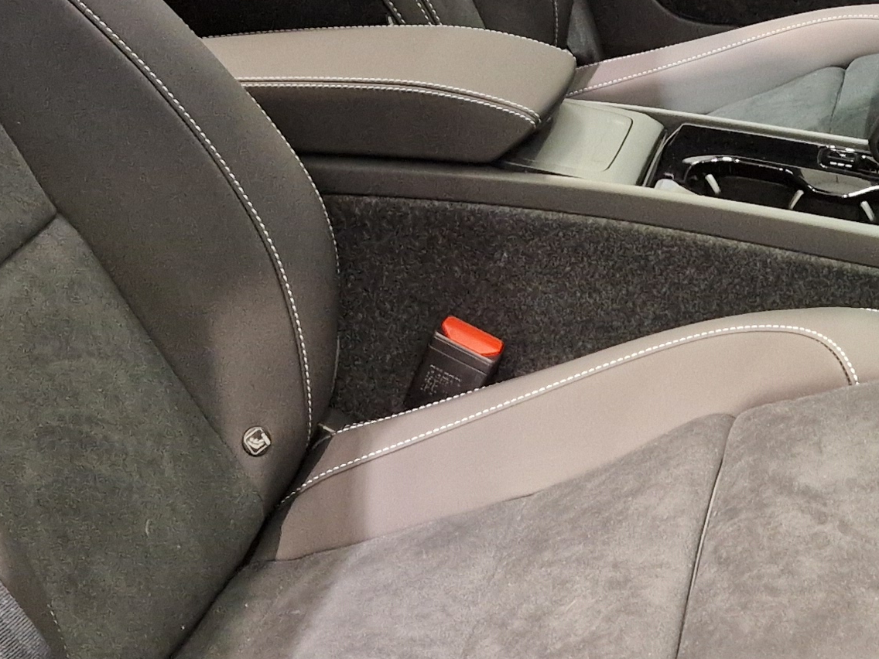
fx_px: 2057
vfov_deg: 18.1
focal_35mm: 81
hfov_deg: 23.7
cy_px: 188
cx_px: 710
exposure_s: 1/100
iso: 500
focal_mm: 5.4
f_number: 1.8
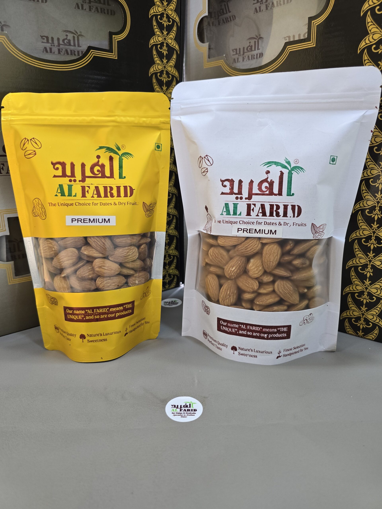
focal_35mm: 23
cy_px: 254
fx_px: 338
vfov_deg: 73.9
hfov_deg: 58.9
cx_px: 191
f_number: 1.7
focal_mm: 6.3
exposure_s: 1/100
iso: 160
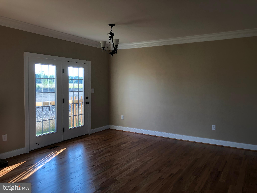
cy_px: 96
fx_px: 208
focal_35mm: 28
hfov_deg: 63.4
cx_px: 128
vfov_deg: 49.7
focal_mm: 3.99
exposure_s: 1/120
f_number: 1.8
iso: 64
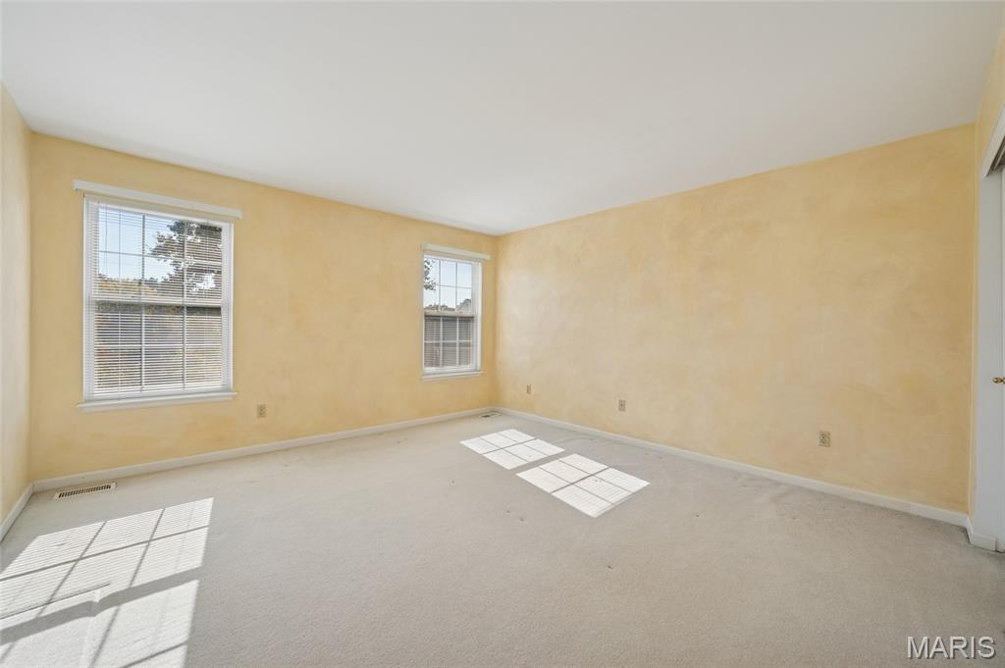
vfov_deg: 81.1
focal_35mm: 14
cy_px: 334
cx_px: 502
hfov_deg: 104.3
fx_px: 391
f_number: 8
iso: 400
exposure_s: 1/320
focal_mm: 14
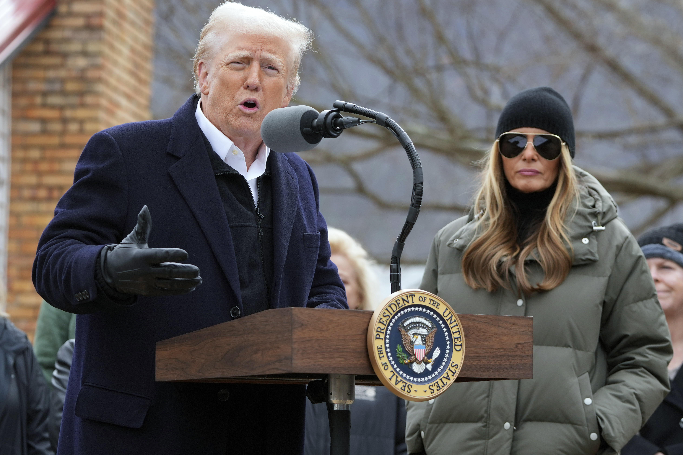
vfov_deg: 8.2
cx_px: 349
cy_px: 233
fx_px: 3168
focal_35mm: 167
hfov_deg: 12.3
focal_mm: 100
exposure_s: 1/1000
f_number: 4
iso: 400
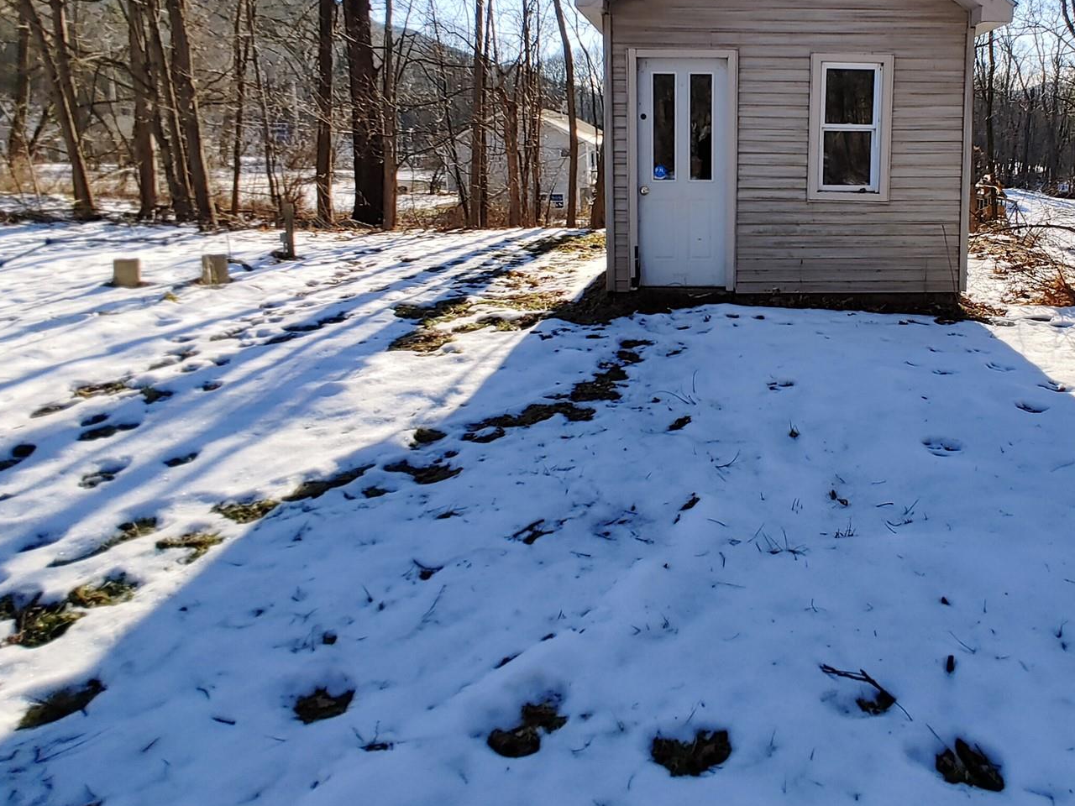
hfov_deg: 69.2
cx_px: 732
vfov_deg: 54.4
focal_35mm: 24
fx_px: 745
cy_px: 209
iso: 50
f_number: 1.9
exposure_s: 1/760
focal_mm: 1.78
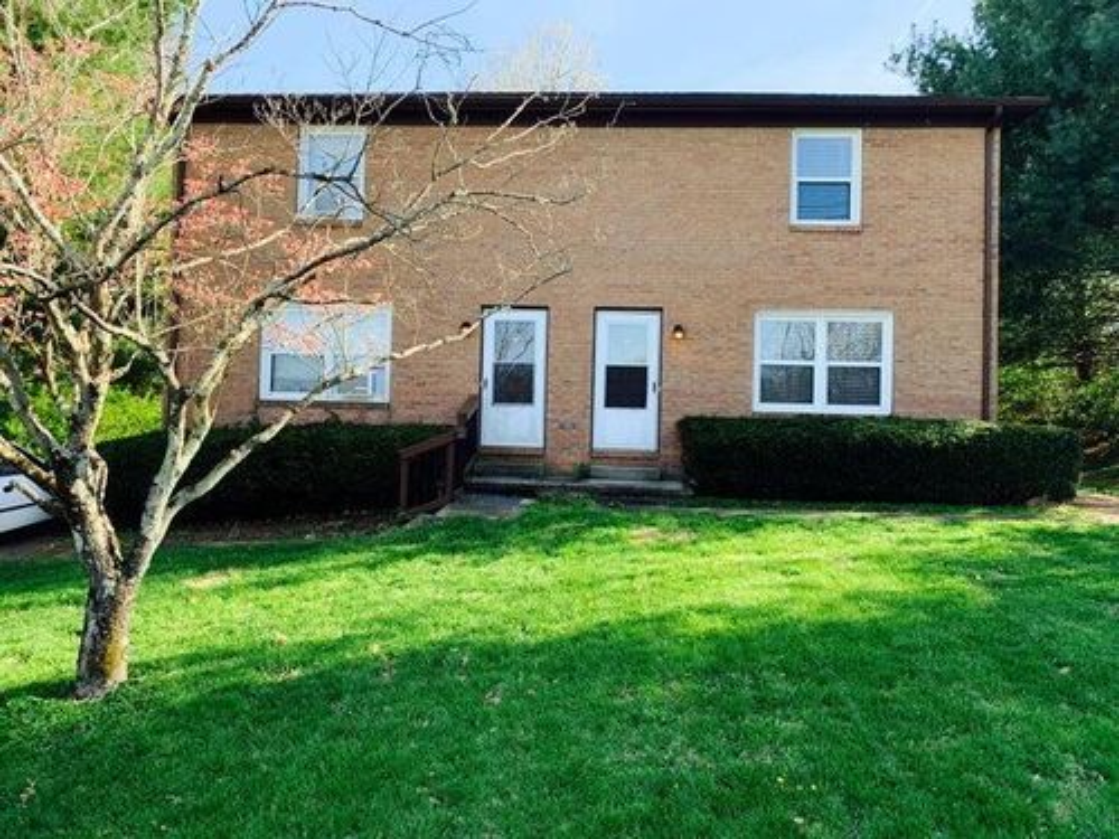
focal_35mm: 26
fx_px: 840
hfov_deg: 67.3
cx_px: 560
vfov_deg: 53.1
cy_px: 420
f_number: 1.8
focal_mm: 4.25
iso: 25
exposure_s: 1/341
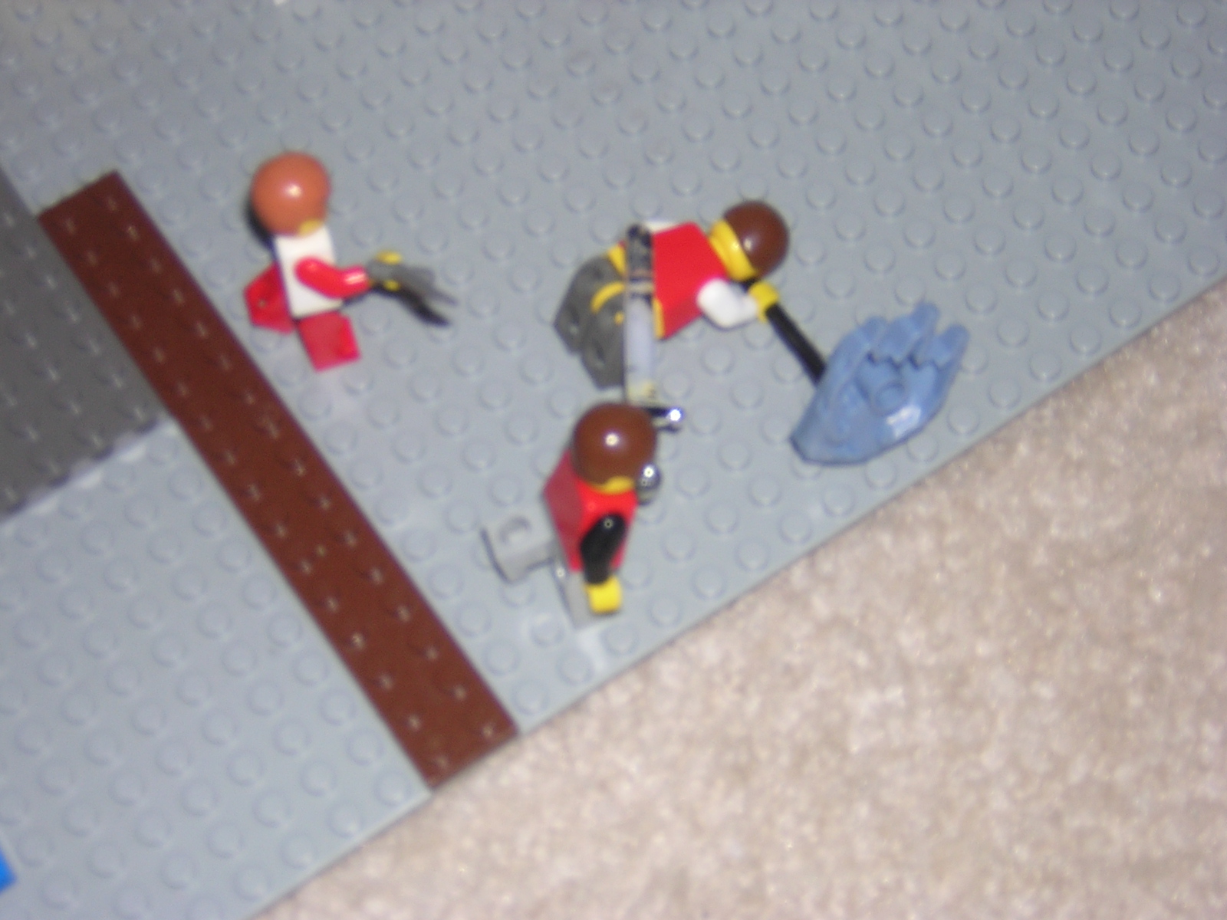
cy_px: 460
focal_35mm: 66
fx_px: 2339
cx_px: 614
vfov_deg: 22.3
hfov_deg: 29.4
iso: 100
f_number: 3.5
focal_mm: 8.6
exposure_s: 1/60.1
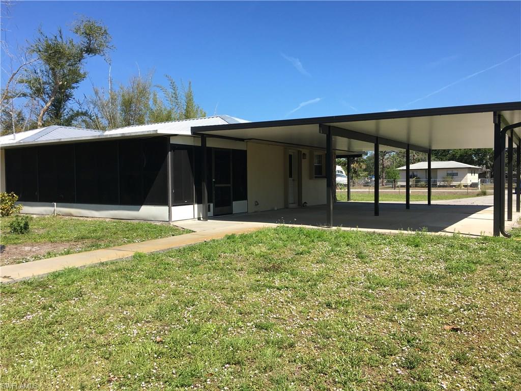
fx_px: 436
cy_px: 196
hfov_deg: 61.7
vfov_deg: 48.2
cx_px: 260
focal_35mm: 29
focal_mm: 4.15
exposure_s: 1/1326
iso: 25
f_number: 2.2
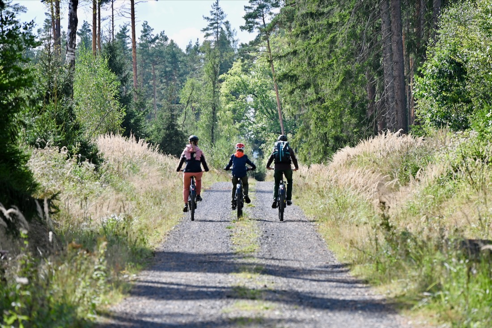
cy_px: 164
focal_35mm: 200
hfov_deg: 10.3
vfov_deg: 6.9
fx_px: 2734
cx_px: 246
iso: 220
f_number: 6.3
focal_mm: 200
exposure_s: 1/500
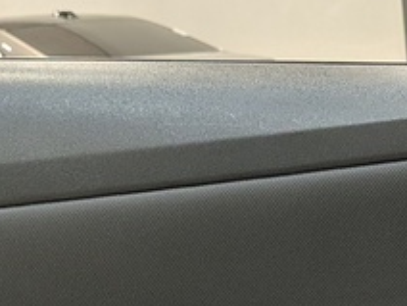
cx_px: 332
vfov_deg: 11.9
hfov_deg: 16.8
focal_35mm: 116
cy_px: 537
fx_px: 1364
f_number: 1.7
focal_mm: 4.53
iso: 27
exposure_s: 1/202
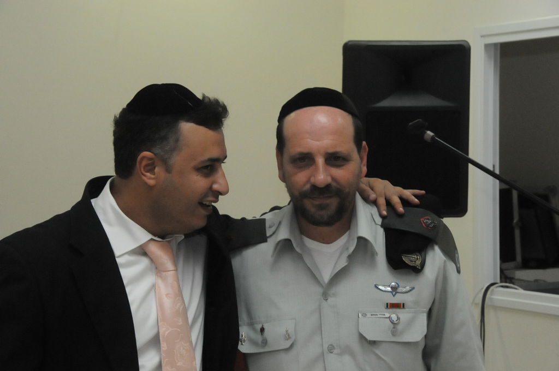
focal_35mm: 93
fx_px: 1442
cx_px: 280
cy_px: 186
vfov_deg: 14.7
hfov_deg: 21.9
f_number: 10
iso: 3200
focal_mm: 62
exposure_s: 1/200
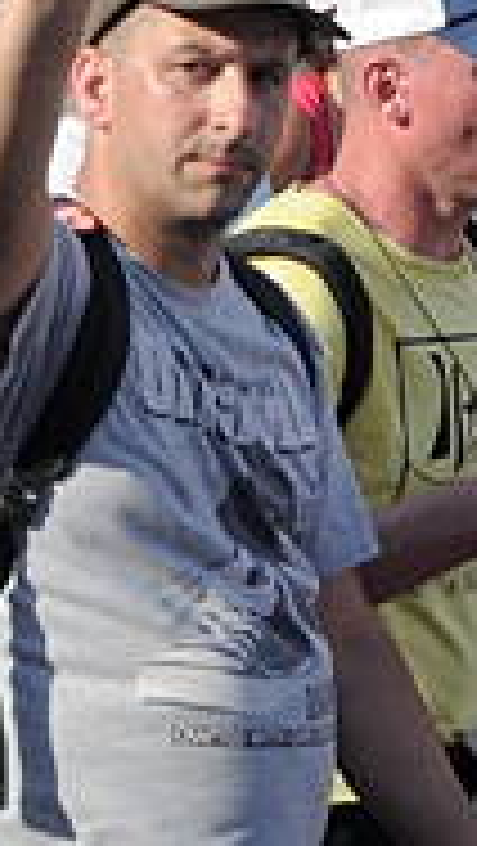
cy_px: 542
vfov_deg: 9.5
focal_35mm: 227
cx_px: -50
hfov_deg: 5.3
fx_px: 5095
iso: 400
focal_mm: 32
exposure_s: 1/400
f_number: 10
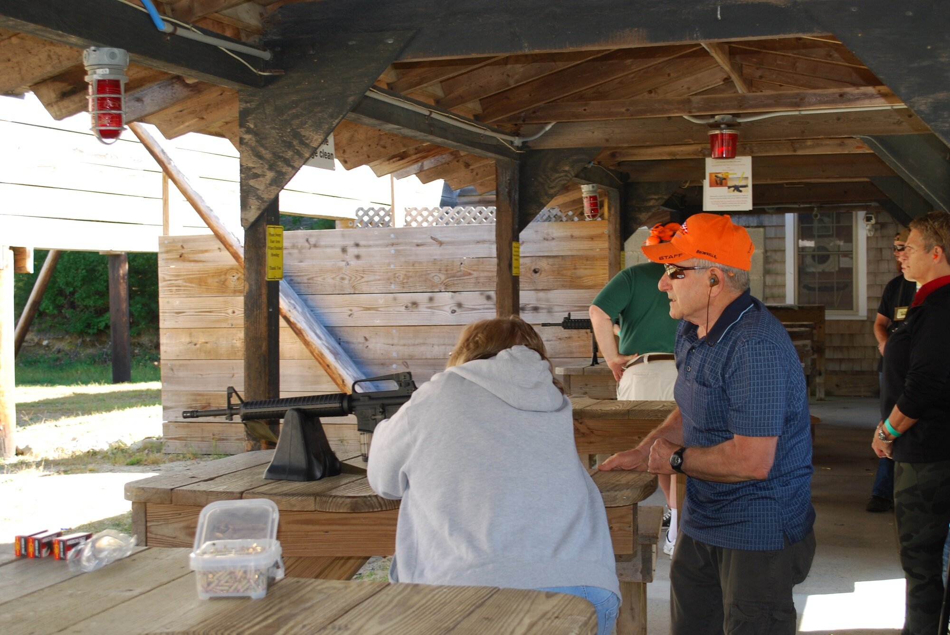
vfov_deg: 25.8
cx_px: 475
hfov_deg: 37.8
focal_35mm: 52
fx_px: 1387
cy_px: 318
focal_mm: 35
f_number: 5.3
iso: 200
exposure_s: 1/60
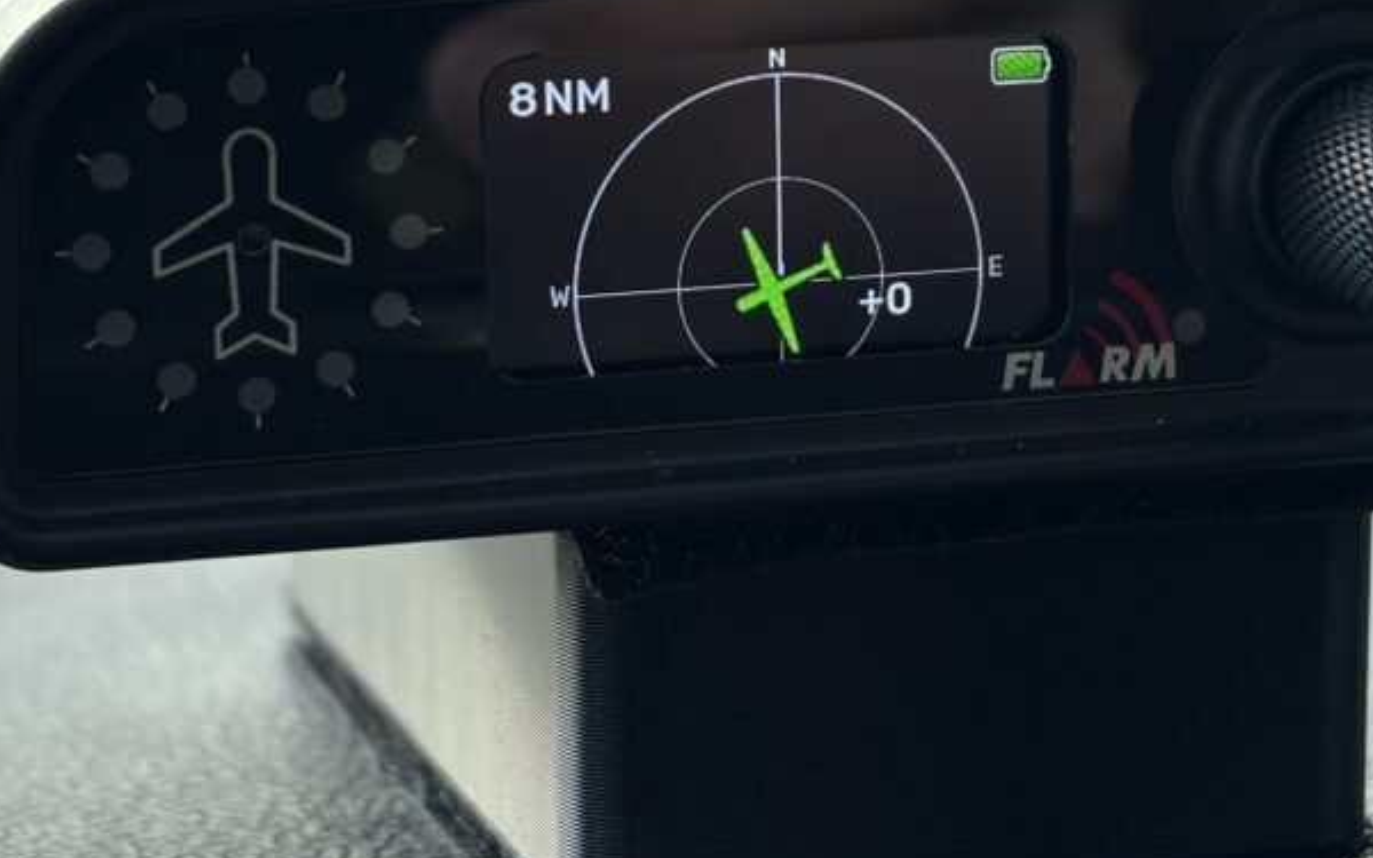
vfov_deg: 13.8
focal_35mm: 94
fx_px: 3517
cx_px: 769
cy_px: 121
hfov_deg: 22.1
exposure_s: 1/232
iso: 32
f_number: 1.6
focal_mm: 5.96
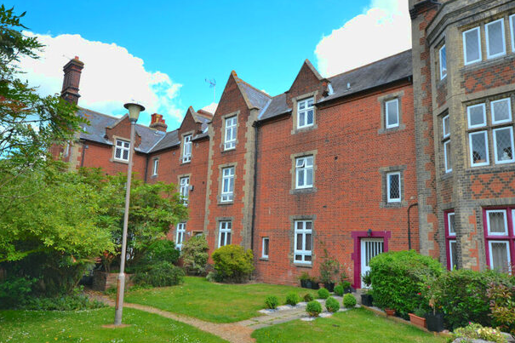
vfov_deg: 55.9
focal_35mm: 23
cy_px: 183
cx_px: 296
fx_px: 323
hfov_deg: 76.7
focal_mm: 13
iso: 100
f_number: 6.3
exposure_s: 1/160
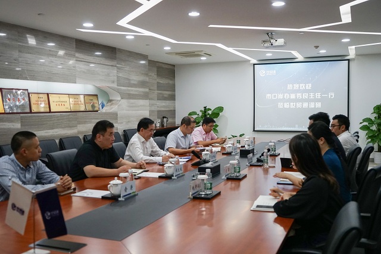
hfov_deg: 53.2
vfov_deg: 36.8
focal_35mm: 36
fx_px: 381
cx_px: 190
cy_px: 127
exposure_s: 1/250
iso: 1600
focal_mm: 36
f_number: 4
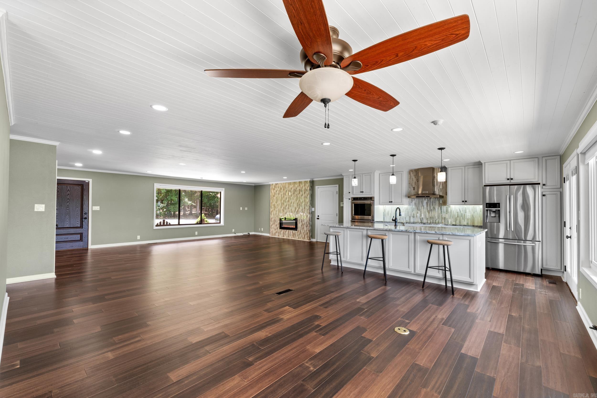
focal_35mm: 15
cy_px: 199
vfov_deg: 77.3
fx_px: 249
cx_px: 298
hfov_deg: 100.4
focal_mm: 10
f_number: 9
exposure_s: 1/3
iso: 200
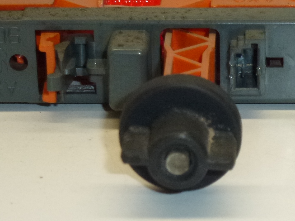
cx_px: 242
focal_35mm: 176
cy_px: 123
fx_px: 1500
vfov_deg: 8.4
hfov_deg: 11.2
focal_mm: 17.3
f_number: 5
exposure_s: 1/160
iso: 400
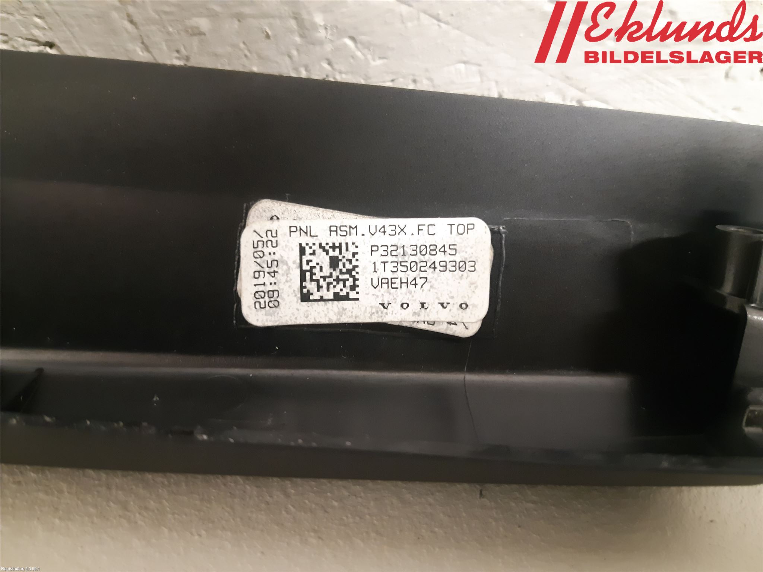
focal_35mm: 26
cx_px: 382
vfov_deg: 53.1
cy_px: 286
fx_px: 573
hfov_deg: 67.3
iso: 640
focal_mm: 3.93
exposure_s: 1/17
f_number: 1.7
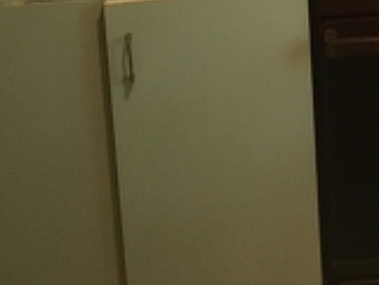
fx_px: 1260
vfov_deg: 11.8
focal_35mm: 115
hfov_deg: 16.4
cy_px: -252
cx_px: 454
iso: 200
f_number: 2.2
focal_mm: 4.15
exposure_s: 1/25
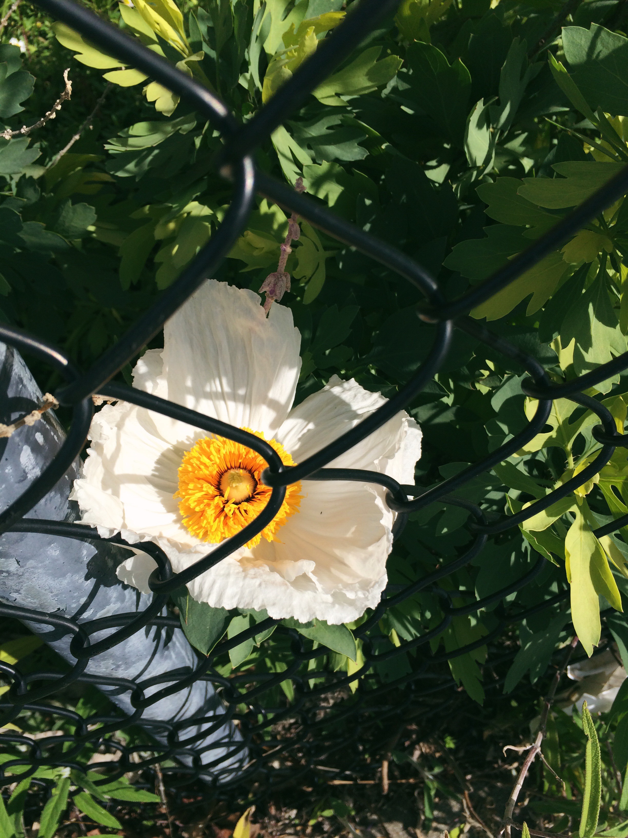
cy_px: 419
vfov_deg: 61.7
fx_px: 701
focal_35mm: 29
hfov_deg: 48.2
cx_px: 314
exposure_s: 1/2283
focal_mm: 4.15
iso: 32
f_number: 2.2
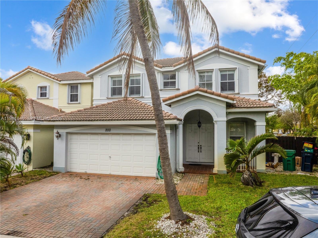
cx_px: 159
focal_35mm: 24
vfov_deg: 56.7
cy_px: 119
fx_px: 220
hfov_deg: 71.6
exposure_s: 1/200
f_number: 11
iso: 200
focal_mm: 12.29
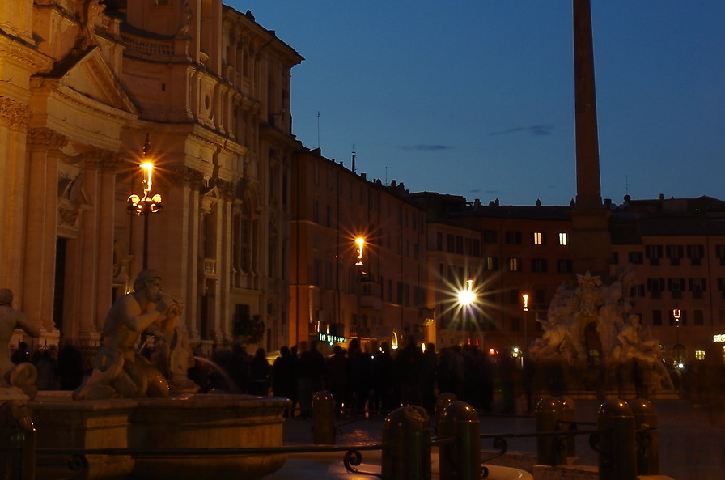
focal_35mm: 83
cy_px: -87
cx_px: 326
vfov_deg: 15.8
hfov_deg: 24.5
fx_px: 1668
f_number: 13
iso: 100
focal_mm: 21
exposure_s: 10
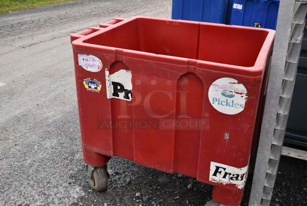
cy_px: 103
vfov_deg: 35.6
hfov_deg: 51.2
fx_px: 320
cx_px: 154
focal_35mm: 38
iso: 200
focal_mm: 25
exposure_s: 1/320
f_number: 7.1
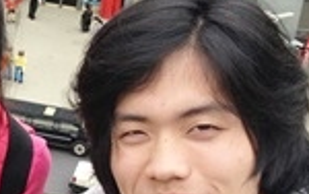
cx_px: -64
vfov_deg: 8.9
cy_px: 155
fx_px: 1247
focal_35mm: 148
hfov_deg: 13.7
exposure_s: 1/164
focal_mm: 4.28
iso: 50
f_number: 2.4
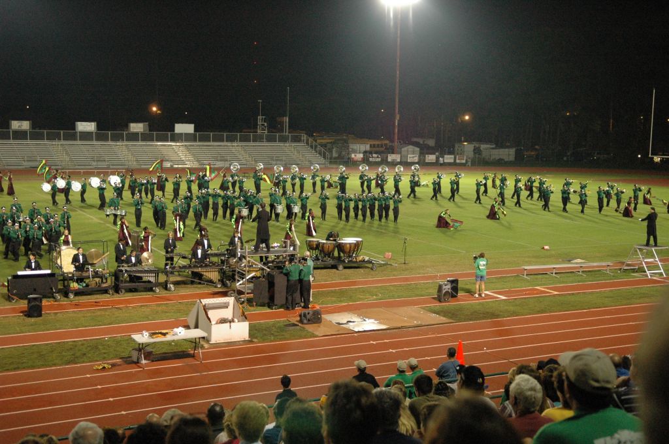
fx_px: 891
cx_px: 334
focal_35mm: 48
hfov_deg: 41.2
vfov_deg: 28.0
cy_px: 222
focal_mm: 32
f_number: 2.8
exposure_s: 1/60
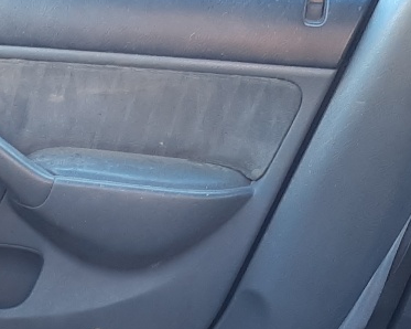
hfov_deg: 16.9
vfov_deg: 12.6
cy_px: 626
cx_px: -72
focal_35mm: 109
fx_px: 1325
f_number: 1.7
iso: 44
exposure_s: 1/60.2
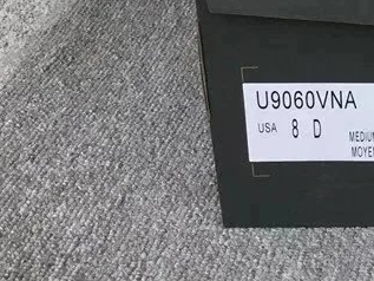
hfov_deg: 20.1
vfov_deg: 15.7
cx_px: 507
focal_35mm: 88
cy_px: -115
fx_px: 951
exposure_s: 1/100
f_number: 2.4
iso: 40
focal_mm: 3.3
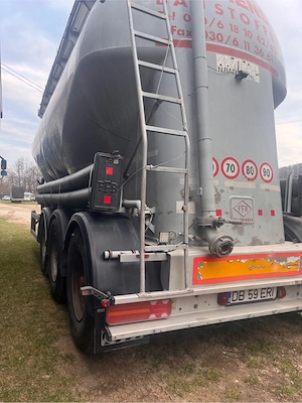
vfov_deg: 67.3
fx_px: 302
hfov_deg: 53.1
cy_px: 202
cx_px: 151
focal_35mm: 26
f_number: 1.6
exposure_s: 1/107
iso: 125
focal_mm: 5.1
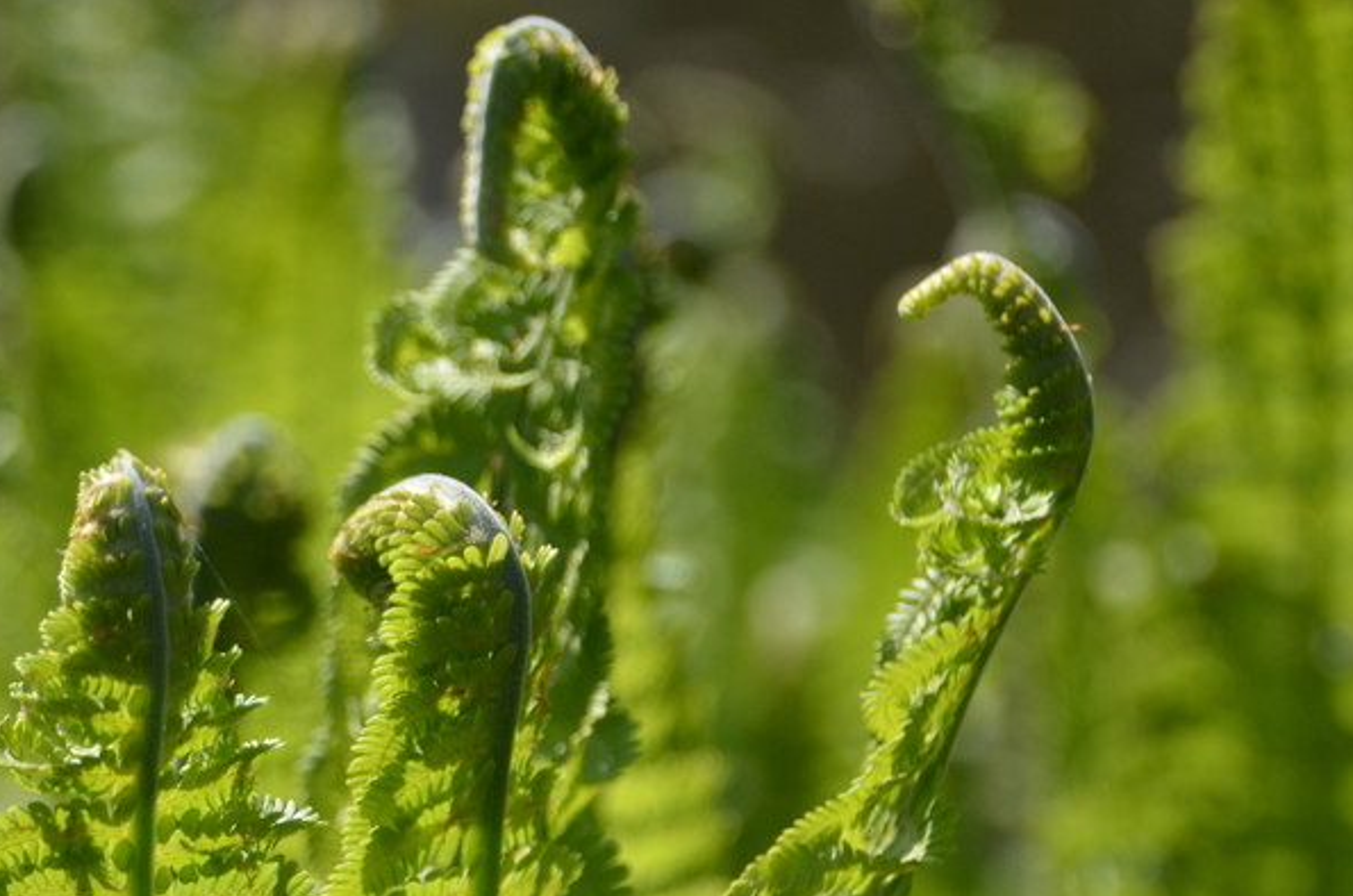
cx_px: 80
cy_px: 636
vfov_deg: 4.5
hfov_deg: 6.8
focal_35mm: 302
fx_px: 11324
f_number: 5.3
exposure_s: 1/1000
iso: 400
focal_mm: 105
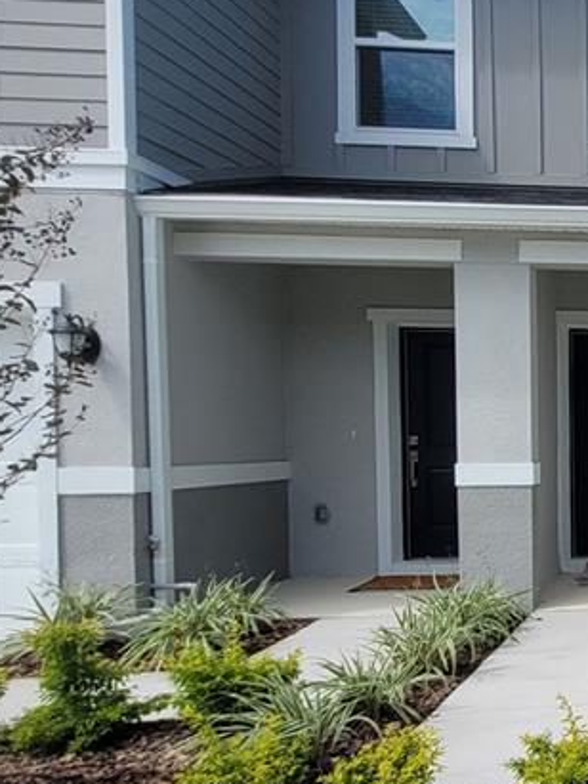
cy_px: 462
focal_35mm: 38
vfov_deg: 48.8
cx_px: 850
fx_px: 861
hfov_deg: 27.7
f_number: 2.2
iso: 40
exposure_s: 1/1957
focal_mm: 1.74
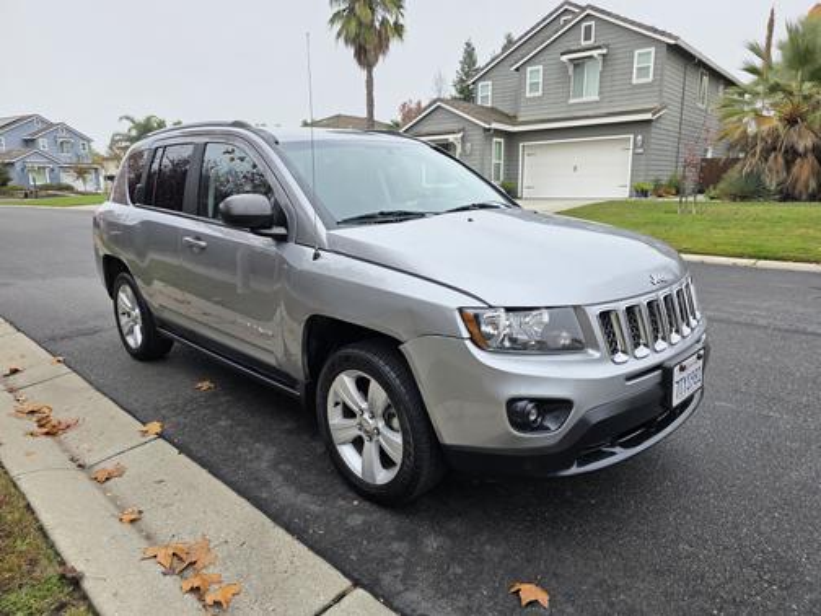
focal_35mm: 23
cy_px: 308
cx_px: 410
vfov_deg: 58.9
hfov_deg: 73.9
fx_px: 545
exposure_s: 1/359
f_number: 1.7
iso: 50
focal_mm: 6.3
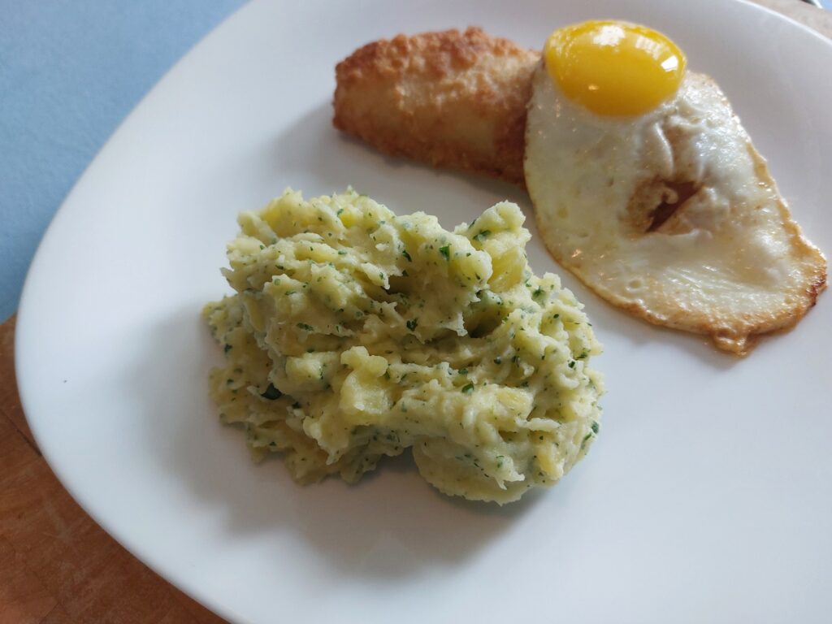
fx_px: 601
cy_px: 312
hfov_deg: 69.4
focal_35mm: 25
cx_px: 416
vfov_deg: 54.9
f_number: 1.8
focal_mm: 5.23
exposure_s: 1/100
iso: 200
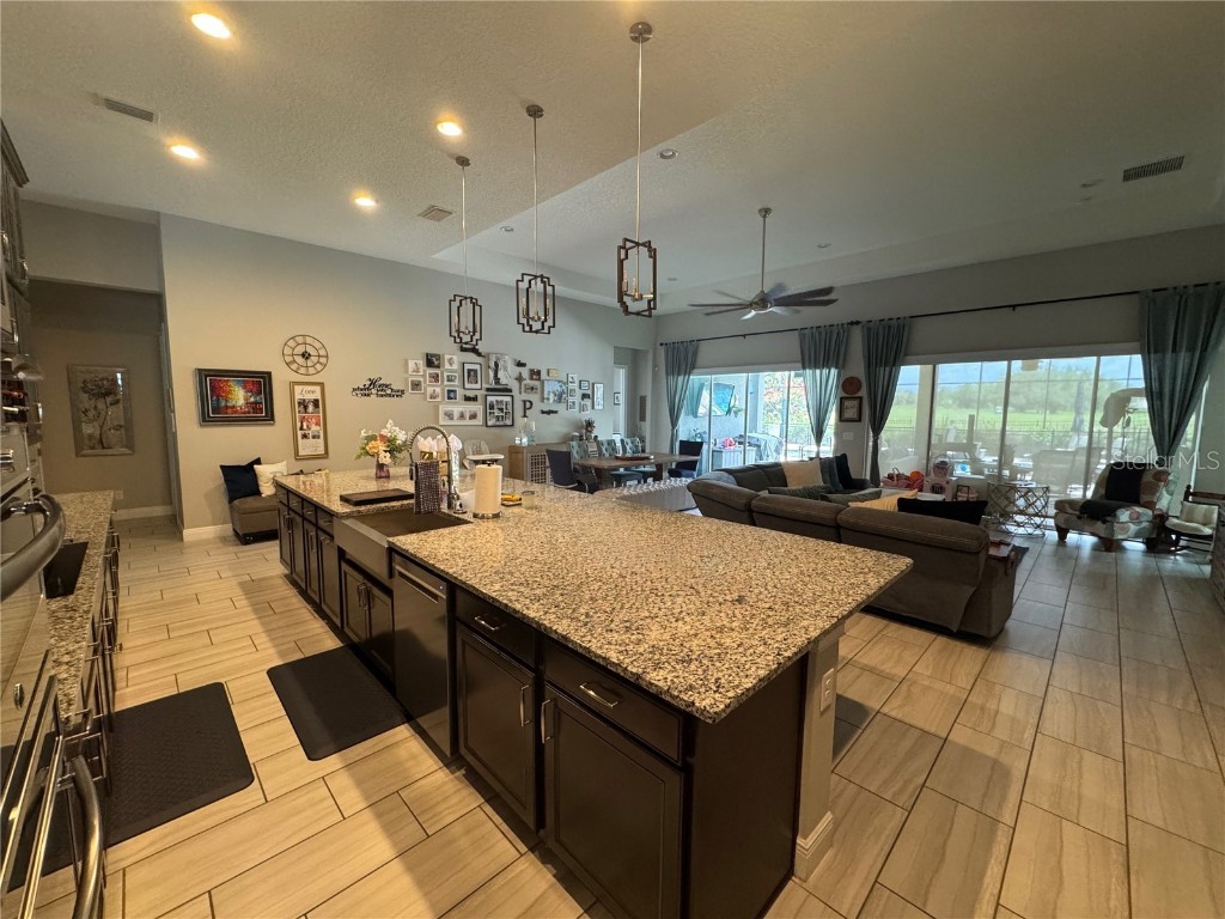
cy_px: 460
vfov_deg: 85.7
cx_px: 612
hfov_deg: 102.1
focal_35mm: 14
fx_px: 495
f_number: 2.2
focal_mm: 2.22
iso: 400
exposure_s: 1/60
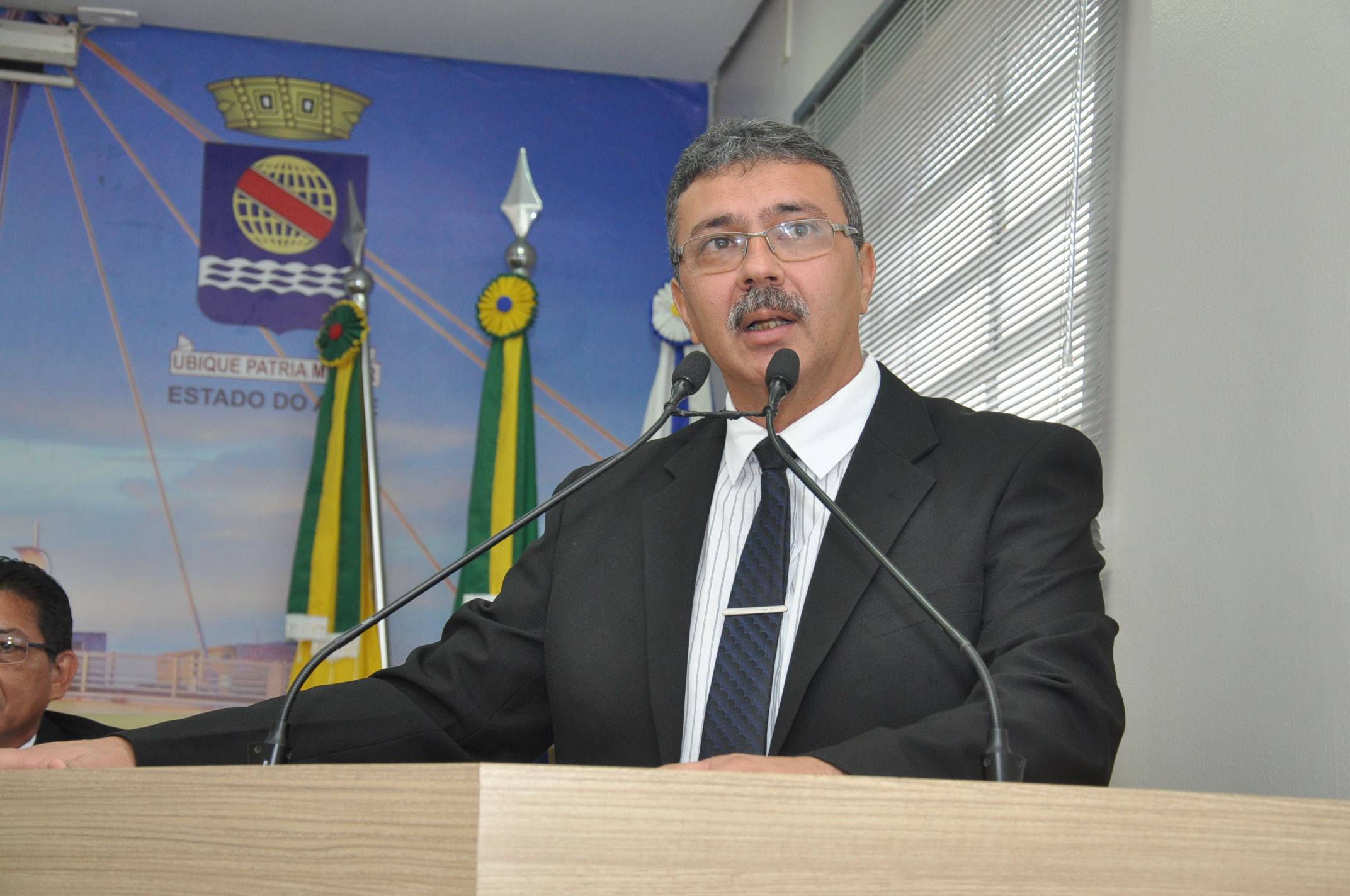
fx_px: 2697
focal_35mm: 72
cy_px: 448
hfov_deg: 28.1
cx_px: 675
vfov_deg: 18.9
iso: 640
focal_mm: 48
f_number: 4.8
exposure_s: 1/100
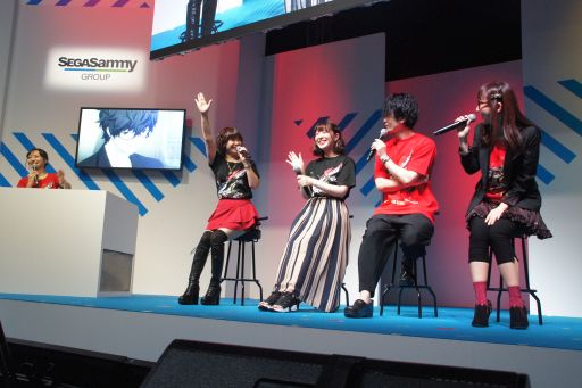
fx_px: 533
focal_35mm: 33
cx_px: 291
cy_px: 194
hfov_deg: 57.2
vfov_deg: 39.9
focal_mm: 22
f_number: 8
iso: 1600
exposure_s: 1/60
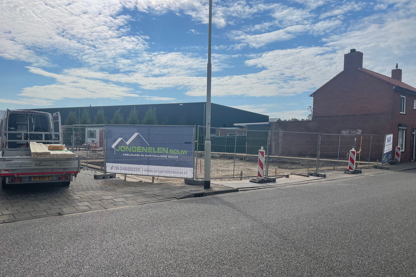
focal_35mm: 28
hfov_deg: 65.5
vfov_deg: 46.4
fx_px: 324
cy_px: 148
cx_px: 202
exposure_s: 1/11905
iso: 32
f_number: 1.6
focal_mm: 4.2
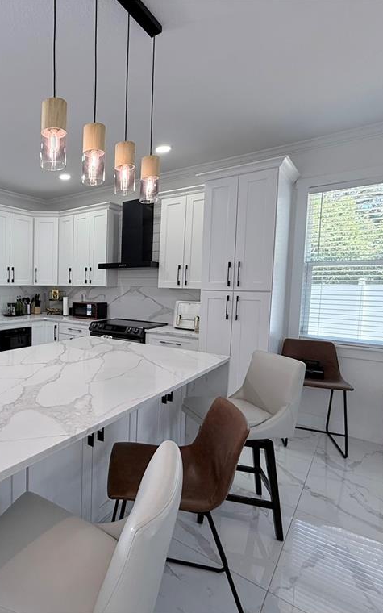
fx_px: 334
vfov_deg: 85.1
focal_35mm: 20
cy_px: 308
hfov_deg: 53.7
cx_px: 53
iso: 125
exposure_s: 1/120
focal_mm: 2.22
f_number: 2.2
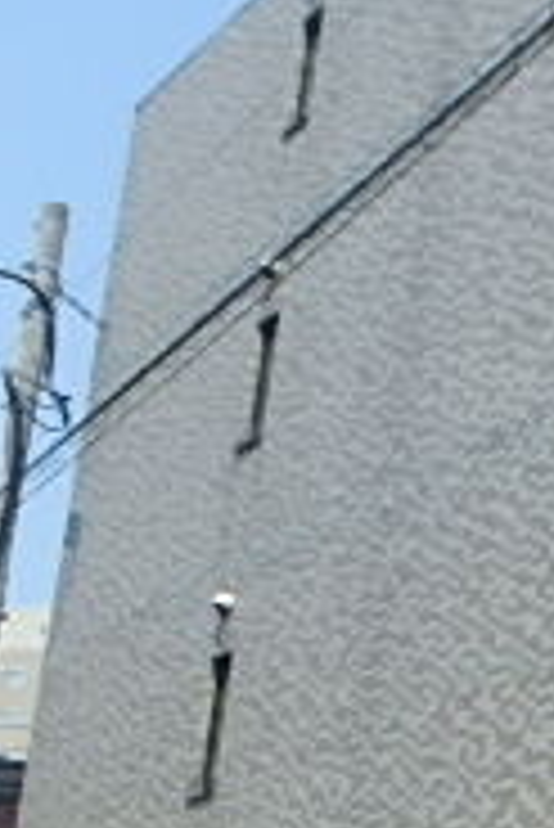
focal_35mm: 76
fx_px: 1751
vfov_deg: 26.2
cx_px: 1324
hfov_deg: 13.4
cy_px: 634
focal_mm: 3.7
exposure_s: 1/400
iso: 125
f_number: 6
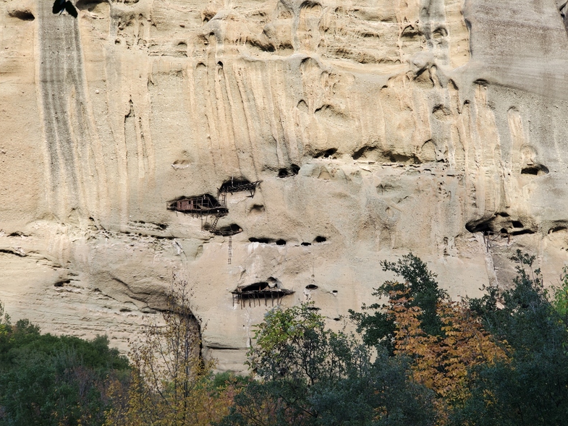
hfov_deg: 36.2
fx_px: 870
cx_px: 282
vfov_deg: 27.5
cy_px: 211
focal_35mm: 53
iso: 64
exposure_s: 1/120
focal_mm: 6
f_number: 2.4
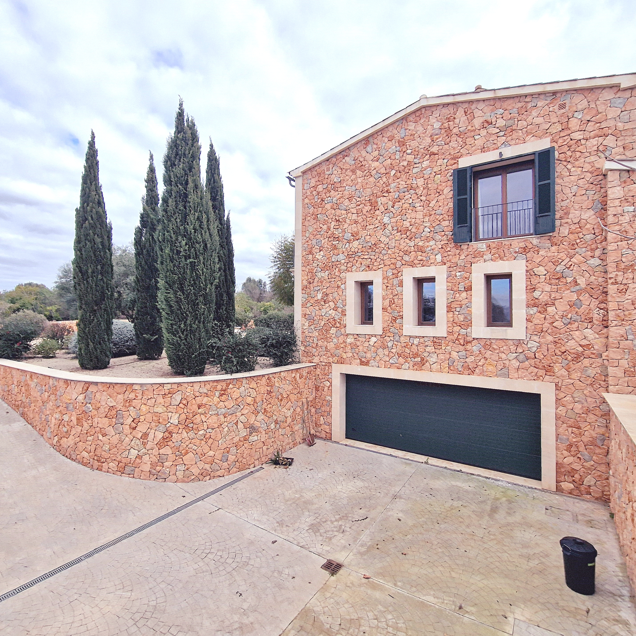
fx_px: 333
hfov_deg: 87.4
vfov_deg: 87.4
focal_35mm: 16
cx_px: 302
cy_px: 311
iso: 50
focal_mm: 2.2
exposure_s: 1/1708
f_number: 2.2
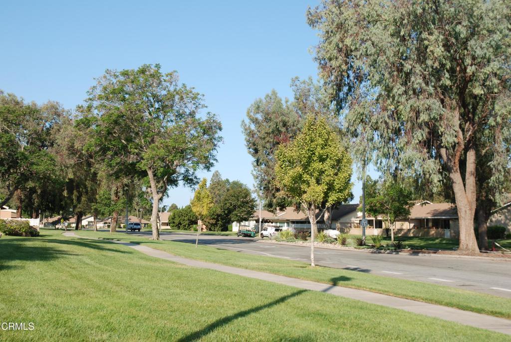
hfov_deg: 44.9
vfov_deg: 30.9
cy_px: 171
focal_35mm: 44
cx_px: 256
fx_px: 618
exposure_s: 1/200
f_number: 7.1
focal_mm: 29
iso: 100
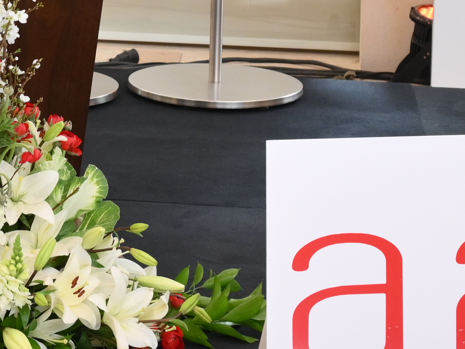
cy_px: -213
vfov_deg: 9.8
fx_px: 1950
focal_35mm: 145
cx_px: 43
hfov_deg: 13.5
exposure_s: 1/200
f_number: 6.3
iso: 1000
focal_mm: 33.5
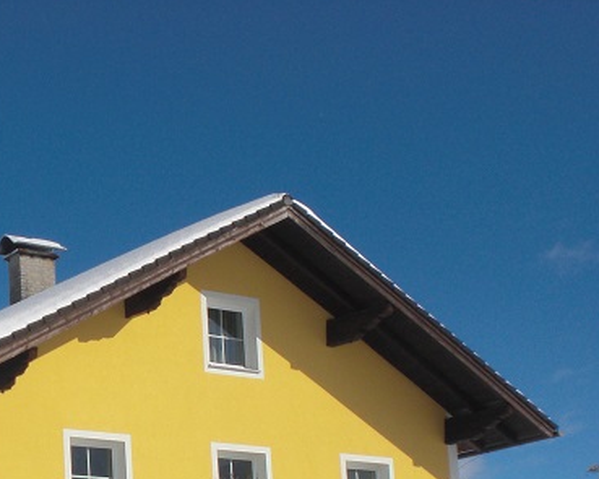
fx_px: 1453
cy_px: 492
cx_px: -11
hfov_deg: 22.3
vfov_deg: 18.2
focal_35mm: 82
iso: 64
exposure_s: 1/1000
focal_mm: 6.3
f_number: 5.6
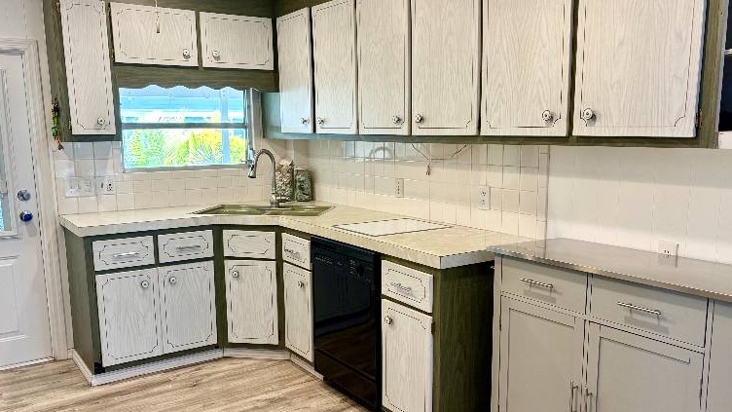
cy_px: 232
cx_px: 386
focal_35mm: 32
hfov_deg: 61.0
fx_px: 621
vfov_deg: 36.6
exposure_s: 1/60
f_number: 1.6
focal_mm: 5.96
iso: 160
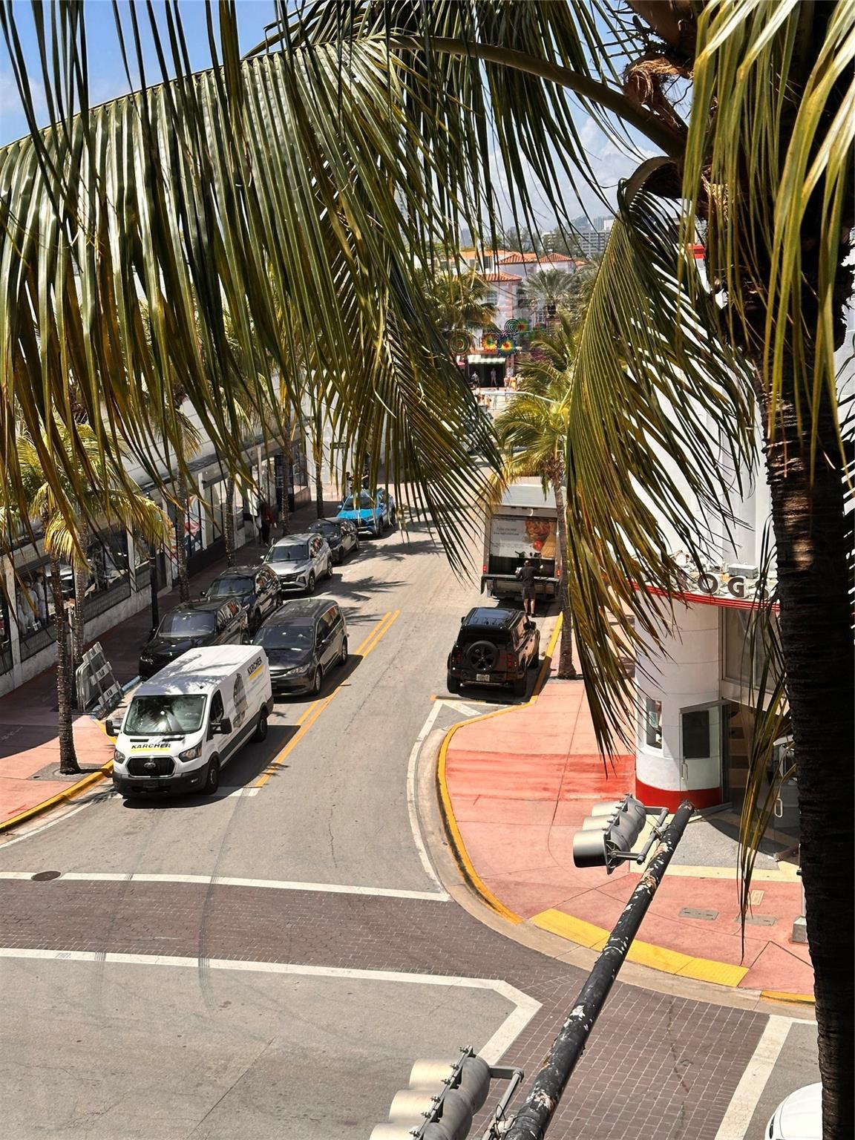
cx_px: 428
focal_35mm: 48
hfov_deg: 30.3
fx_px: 1581
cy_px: 570
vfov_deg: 39.7
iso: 64
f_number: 1.78
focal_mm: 6.86
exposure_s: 1/4785
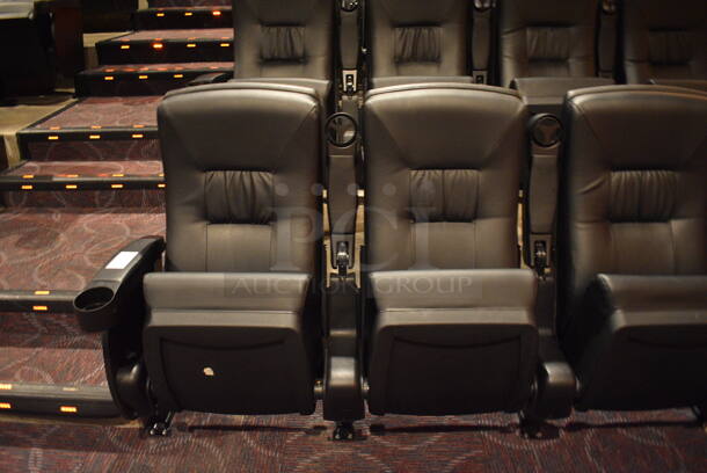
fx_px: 531
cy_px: 236
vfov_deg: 48.0
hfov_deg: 67.3
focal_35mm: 27
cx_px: 354
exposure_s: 1/6
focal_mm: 18
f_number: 3.5
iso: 3200
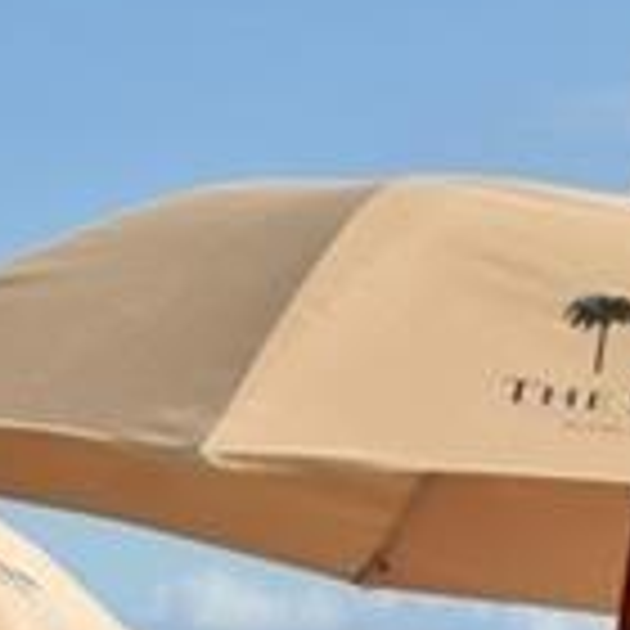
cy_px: 896
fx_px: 6218
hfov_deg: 5.7
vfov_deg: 5.7
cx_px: 1202
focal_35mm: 302
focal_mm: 31
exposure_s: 1/800
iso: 400
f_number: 14
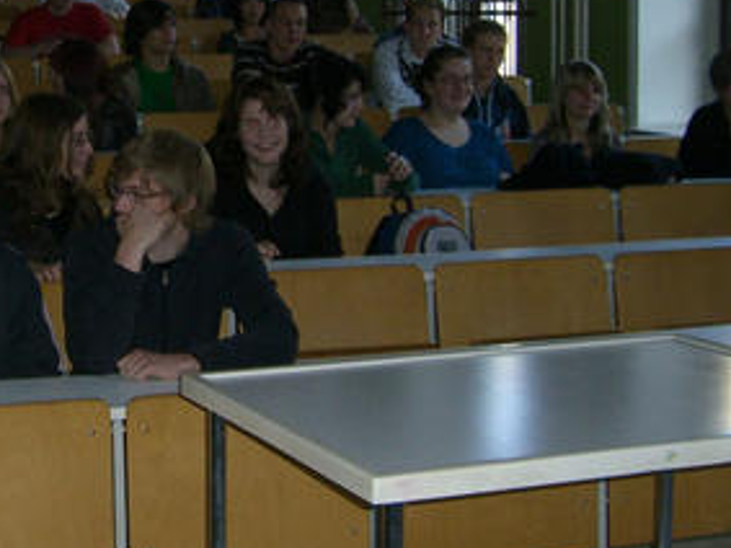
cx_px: 114
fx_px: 1815
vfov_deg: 17.0
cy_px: 106
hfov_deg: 22.4
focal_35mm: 86
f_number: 2.7
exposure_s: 1/60
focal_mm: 6.2
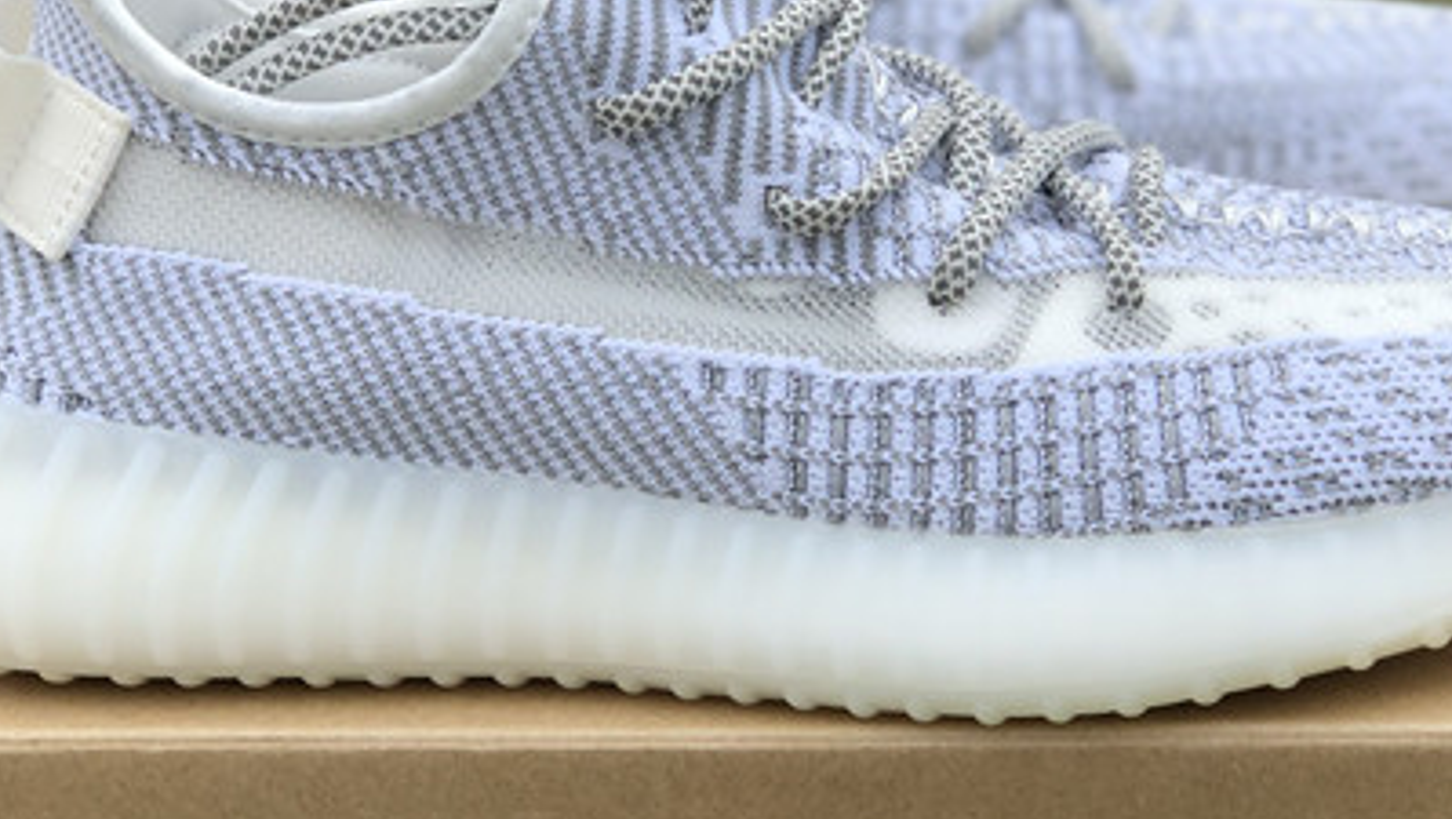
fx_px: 4045
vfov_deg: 11.5
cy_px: 278
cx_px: 721
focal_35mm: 105
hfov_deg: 20.3
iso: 16
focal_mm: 6
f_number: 2.4
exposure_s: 1/390
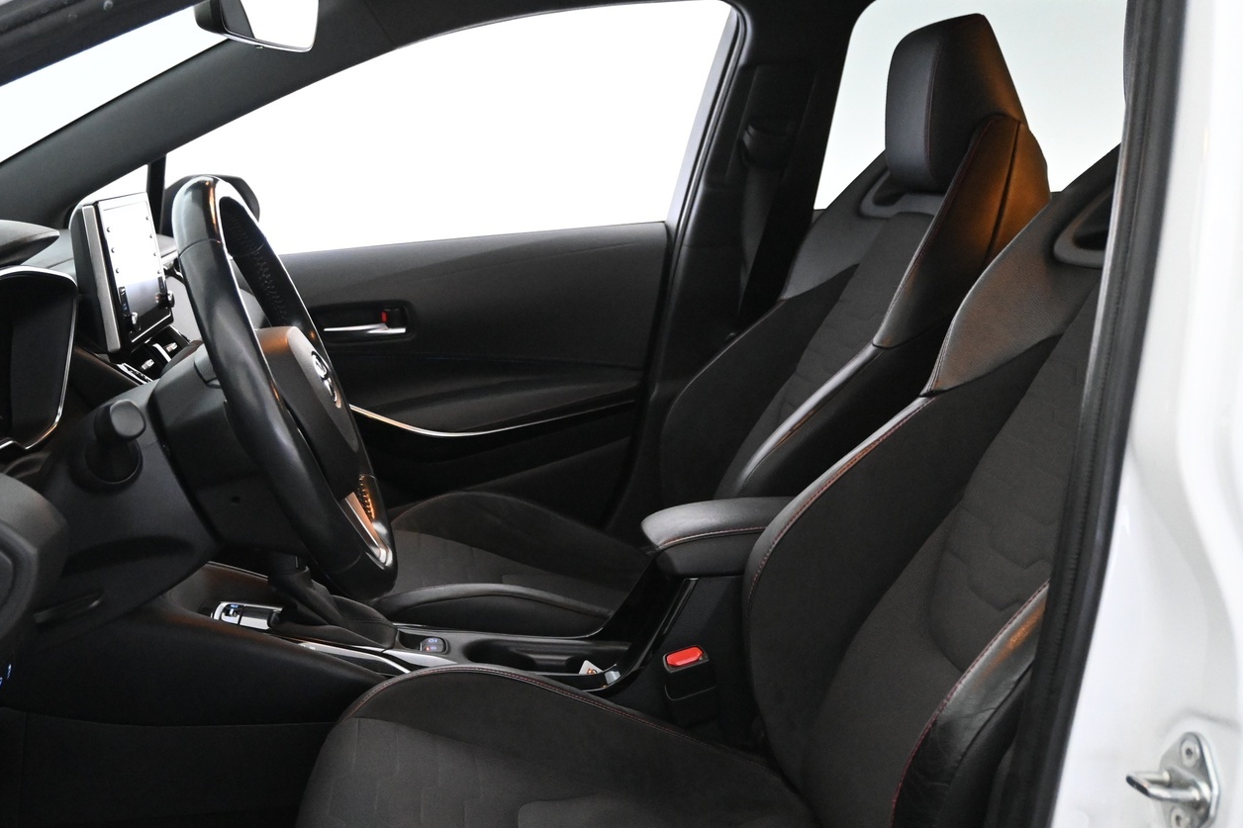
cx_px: 480
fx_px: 1403
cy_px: 425
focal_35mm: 41
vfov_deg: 32.9
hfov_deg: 47.4
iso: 5600
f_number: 4
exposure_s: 1/60
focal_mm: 21
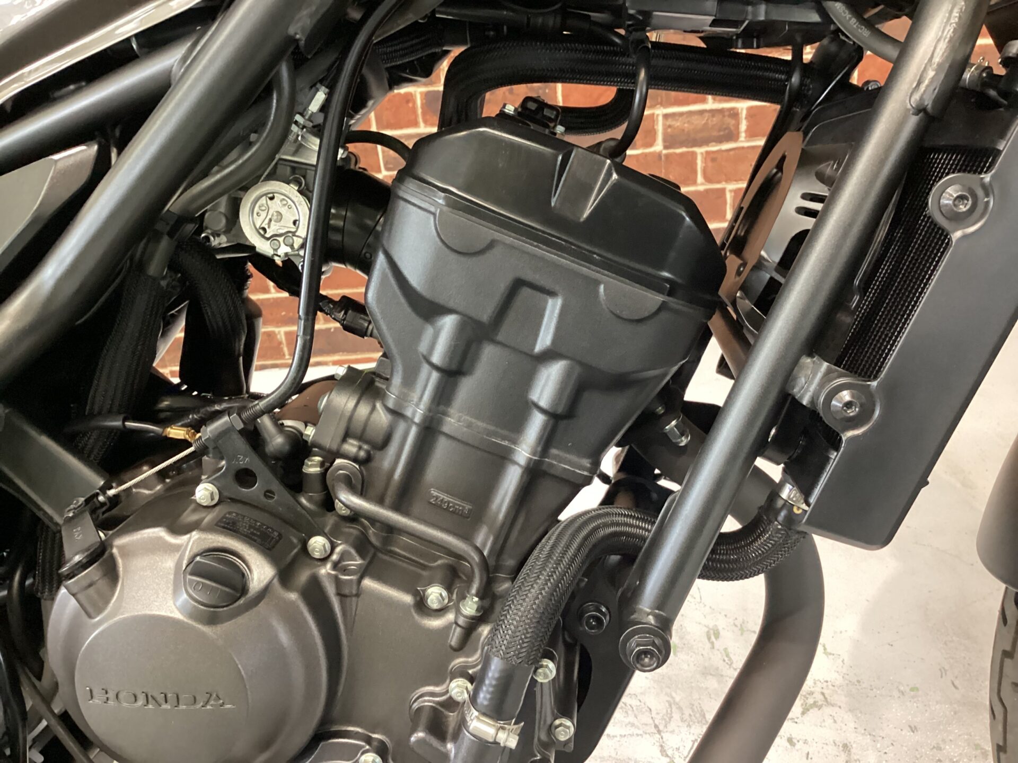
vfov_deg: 45.4
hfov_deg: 58.4
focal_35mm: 31
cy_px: 382
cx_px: 509
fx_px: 912
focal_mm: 3.3
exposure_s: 1/30
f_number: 2.4
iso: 640
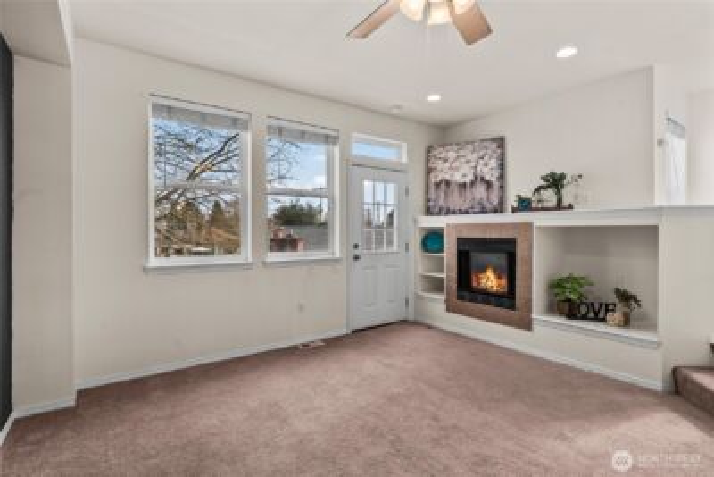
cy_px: 238
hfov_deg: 96.7
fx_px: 317
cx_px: 357
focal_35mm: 16
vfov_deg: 73.8
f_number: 7.1
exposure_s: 1/30
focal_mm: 16
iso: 800
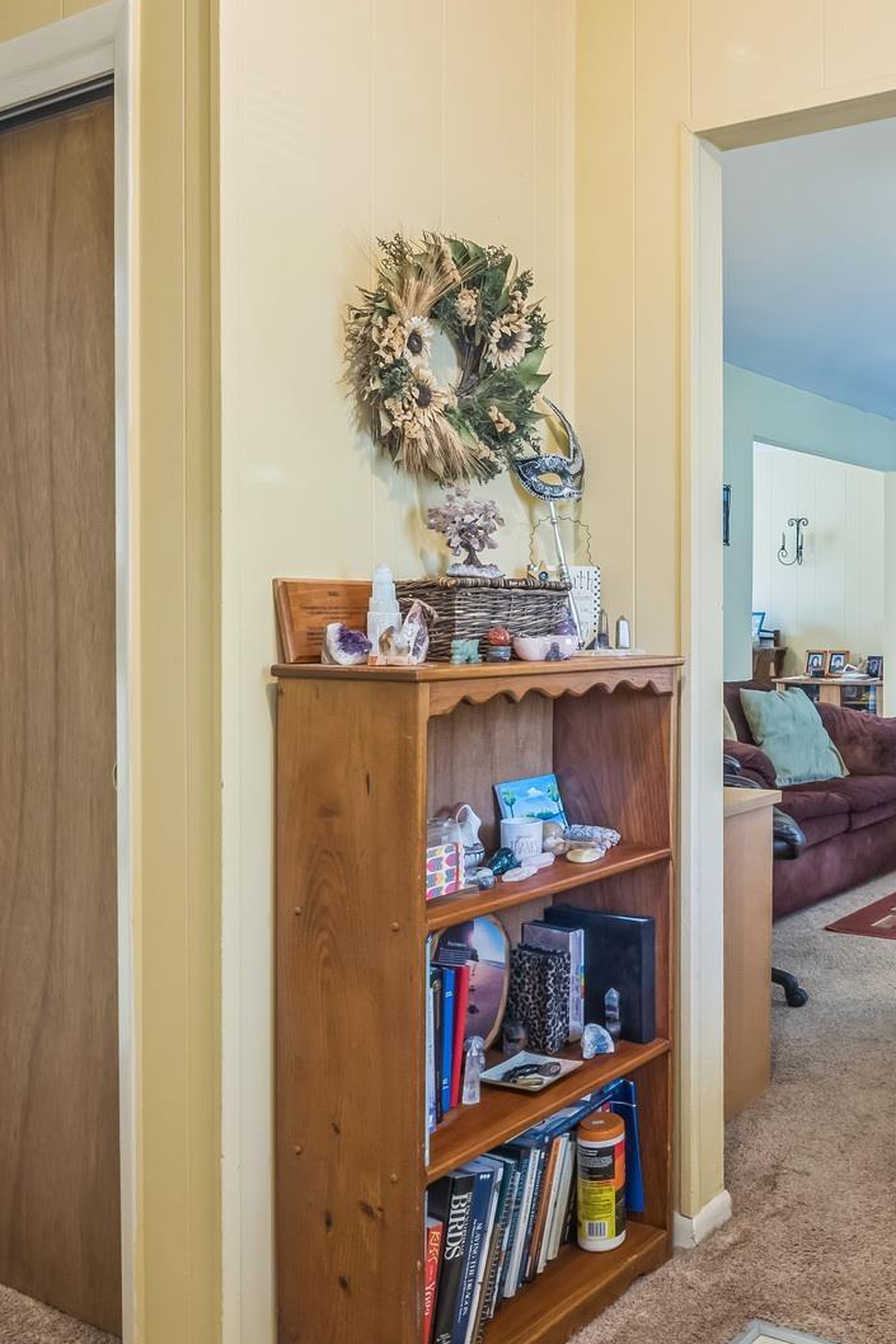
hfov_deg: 38.5
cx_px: 855
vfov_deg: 60.1
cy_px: 594
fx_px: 1157
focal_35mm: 31
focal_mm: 16
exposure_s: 8
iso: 250
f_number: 16
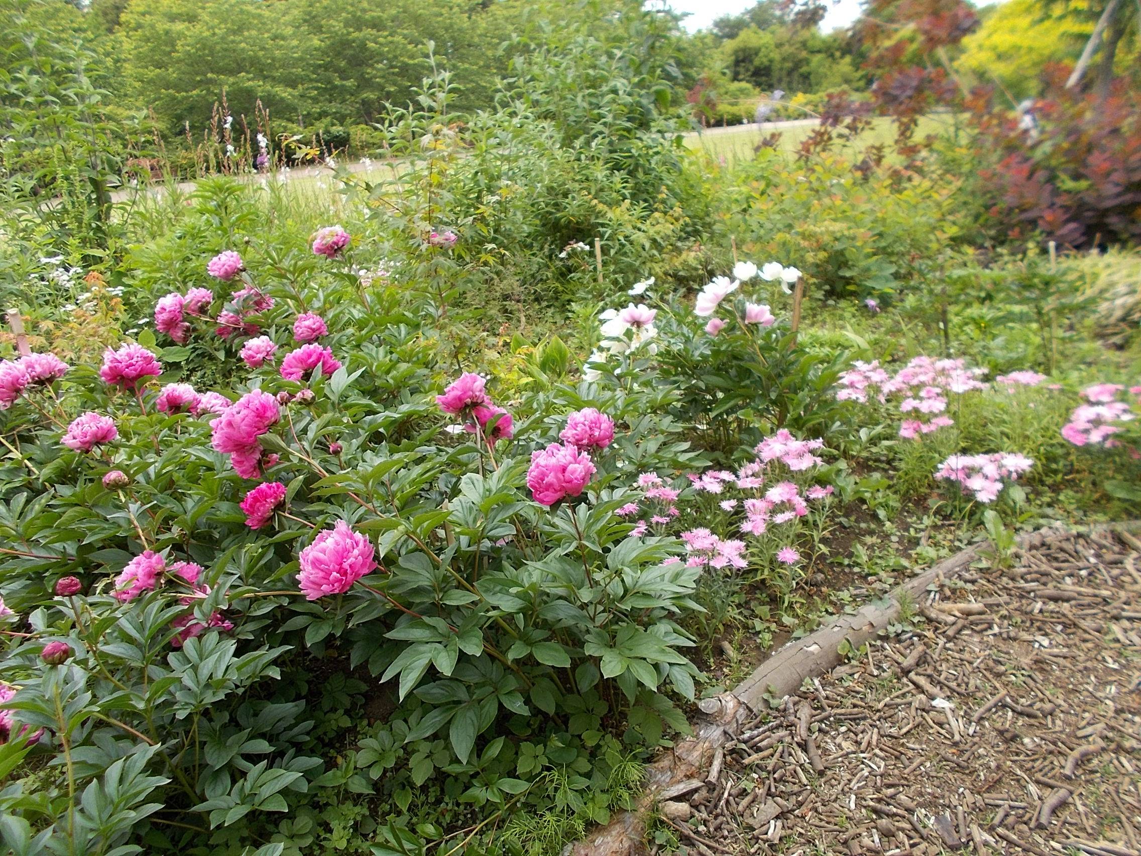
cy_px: 428
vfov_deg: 53.1
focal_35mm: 26
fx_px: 857
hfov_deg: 67.3
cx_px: 570
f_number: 3.2
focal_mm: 4.6
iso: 80
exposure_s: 1/250
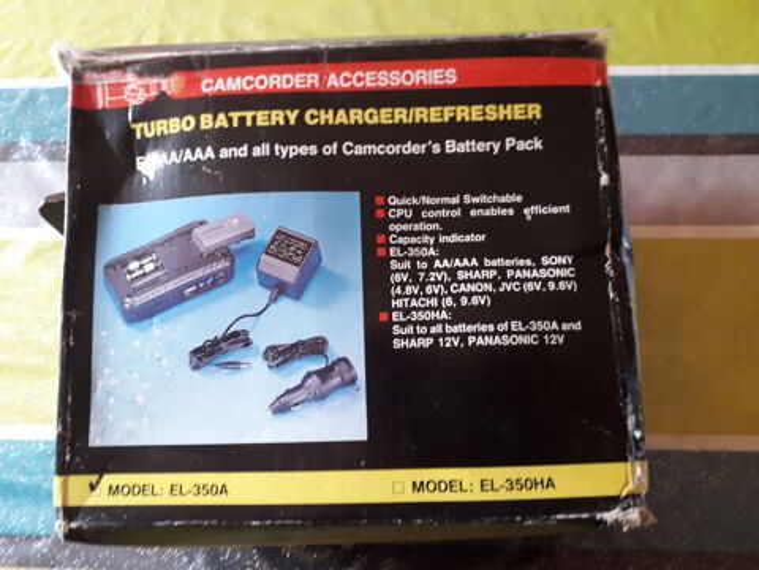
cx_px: 380
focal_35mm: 27
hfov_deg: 65.3
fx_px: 592
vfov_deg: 51.4
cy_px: 285
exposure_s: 1/25
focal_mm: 3.6
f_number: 1.9
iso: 250
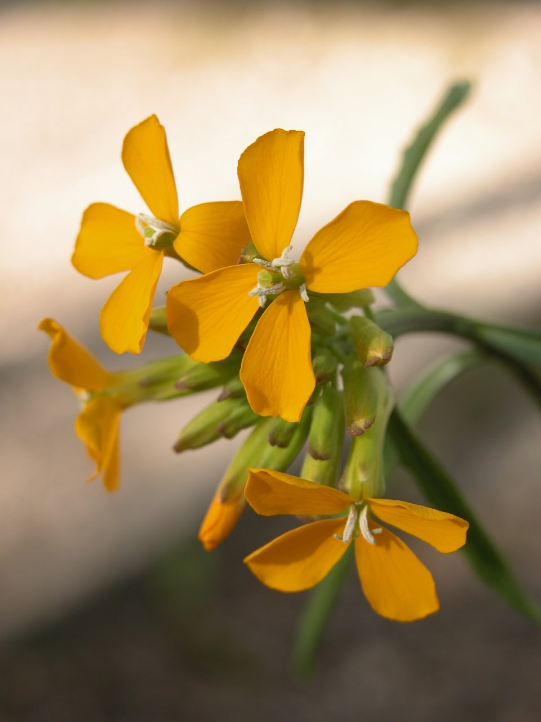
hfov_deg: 13.8
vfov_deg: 18.4
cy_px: 361
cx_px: 270
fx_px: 2230
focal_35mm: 107
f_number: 3.7
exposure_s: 1/182
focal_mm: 27.3
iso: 100
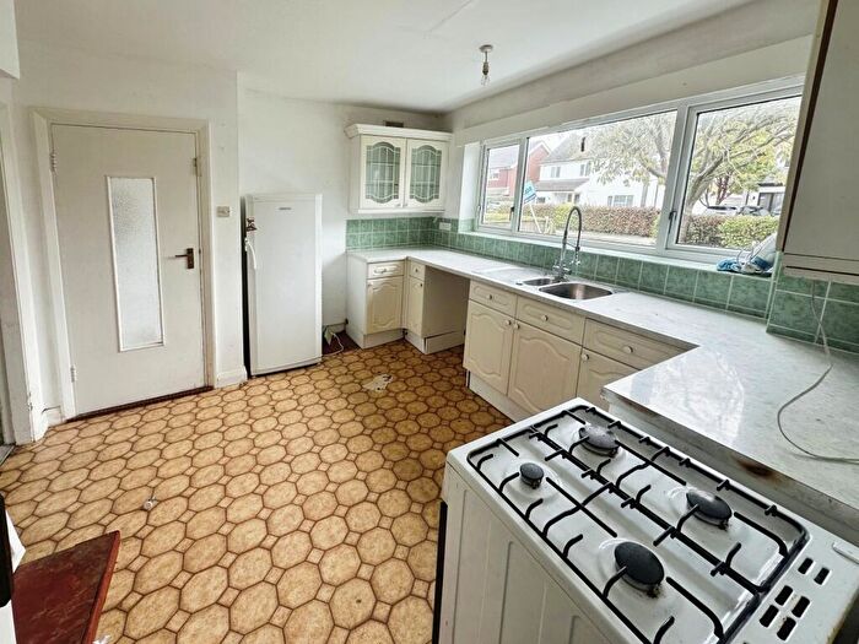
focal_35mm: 14
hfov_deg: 102.1
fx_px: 347
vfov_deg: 85.7
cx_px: 430
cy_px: 322
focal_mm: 2.22
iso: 64
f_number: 2.2
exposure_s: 1/99
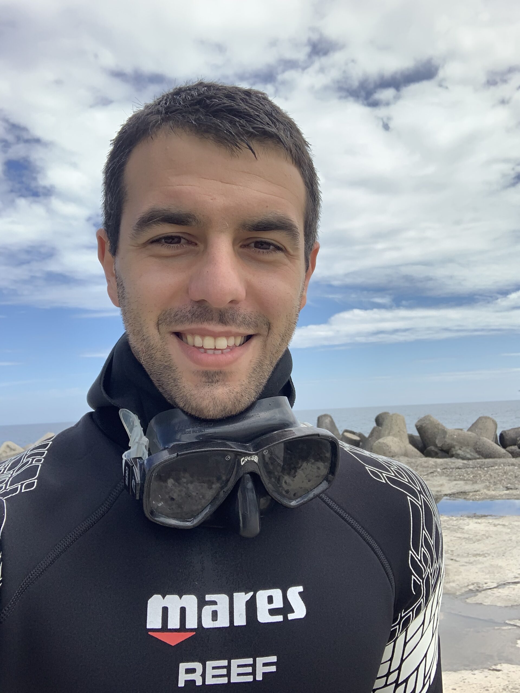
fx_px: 641
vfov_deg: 56.8
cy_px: 346
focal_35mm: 32
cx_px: 260
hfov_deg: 44.2
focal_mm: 2.87
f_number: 2.2
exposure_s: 1/657
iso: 16
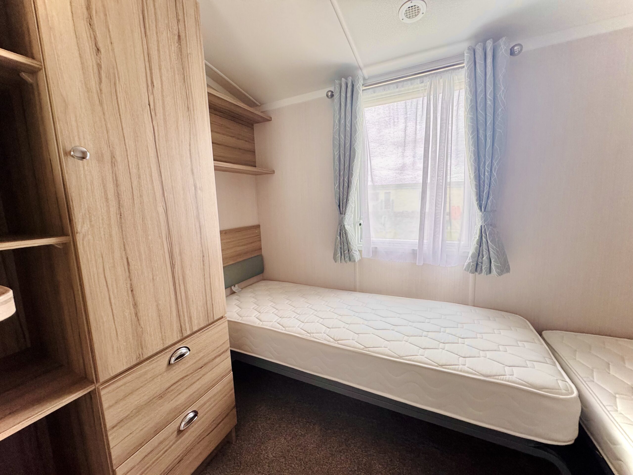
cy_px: 238
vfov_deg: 85.7
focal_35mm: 14
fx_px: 256
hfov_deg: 102.1
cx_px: 316
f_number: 2.2
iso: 320
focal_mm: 2.22
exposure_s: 1/97
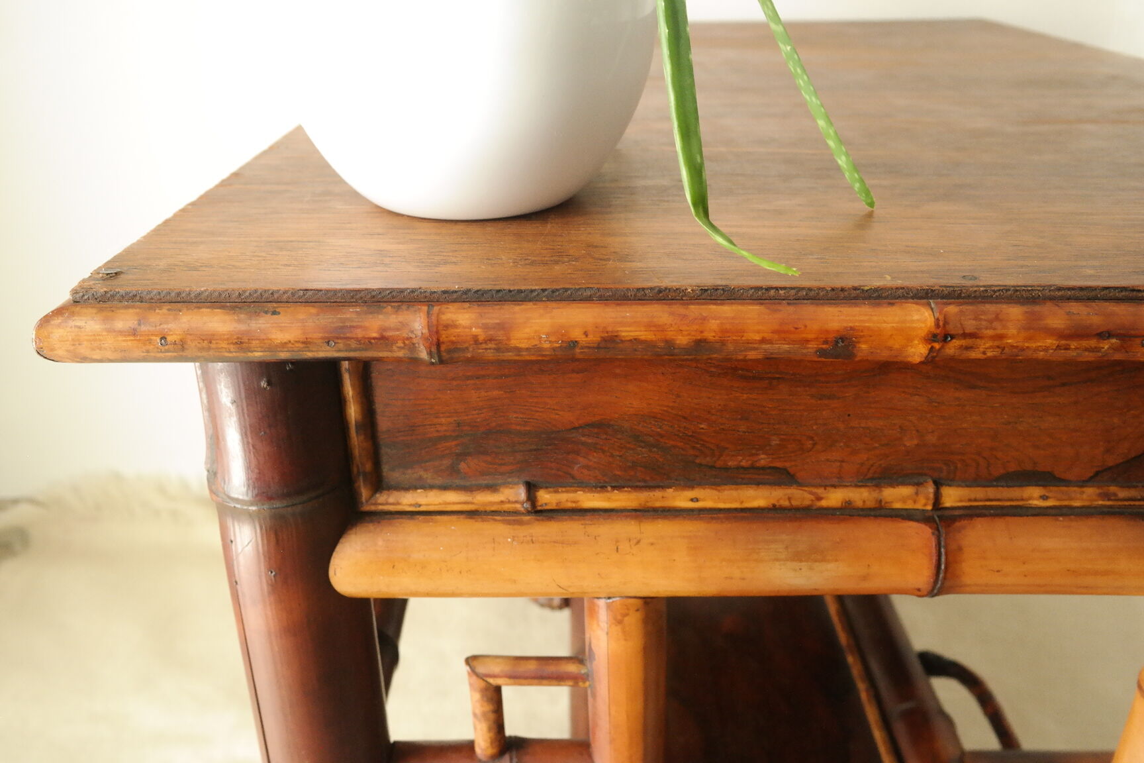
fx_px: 953
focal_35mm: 30
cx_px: 572
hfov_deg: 61.9
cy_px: 382
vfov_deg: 43.6
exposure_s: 1/50
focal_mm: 20
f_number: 5.6
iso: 1600
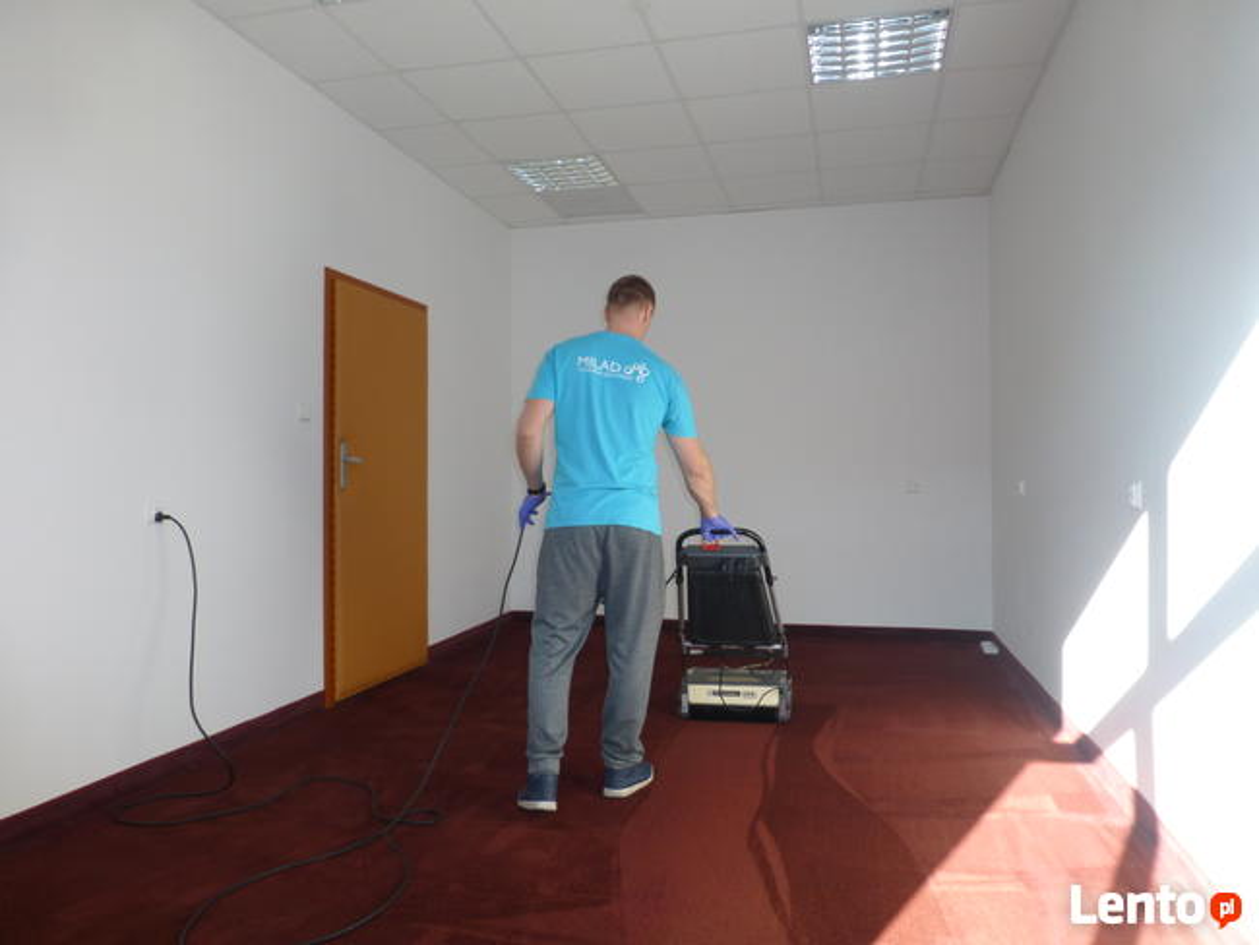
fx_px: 873
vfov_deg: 56.8
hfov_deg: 71.6
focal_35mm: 24
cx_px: 630
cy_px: 472
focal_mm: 4.3
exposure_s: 1/80
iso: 100
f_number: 3.3
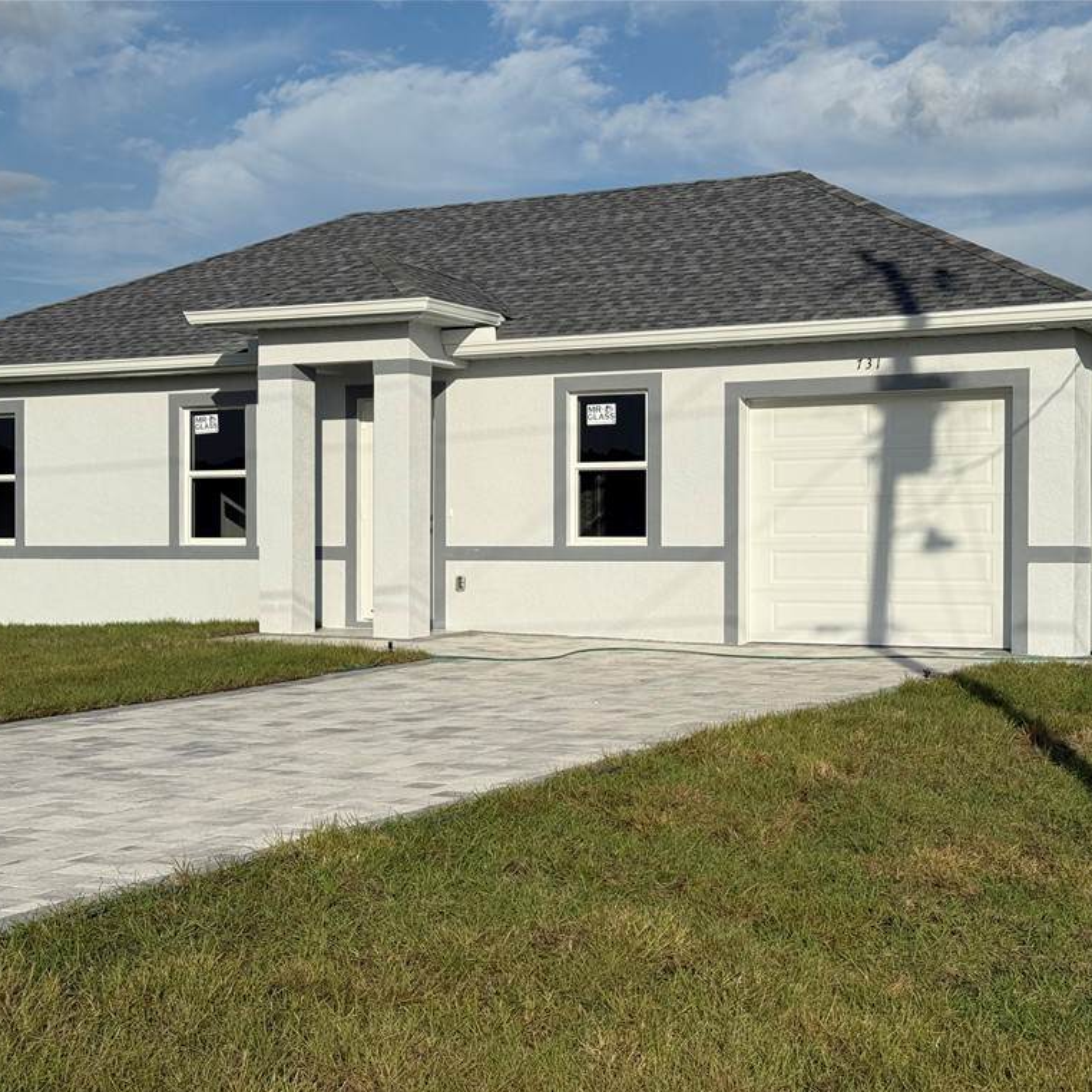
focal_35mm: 57
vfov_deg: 30.0
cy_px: 549
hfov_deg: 30.0
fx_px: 2034
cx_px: 533
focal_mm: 6.76
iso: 50
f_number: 1.78
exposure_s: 1/11364
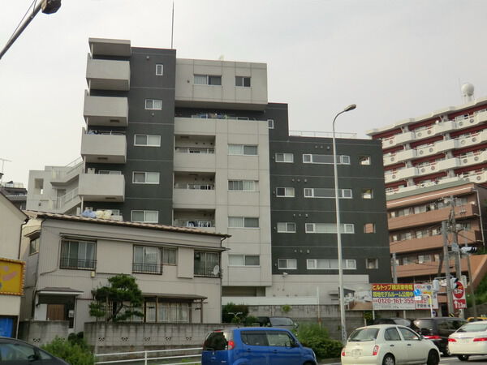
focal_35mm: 40
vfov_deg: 36.0
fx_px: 563
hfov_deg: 46.8
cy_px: 182
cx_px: 244
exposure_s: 1/640
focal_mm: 7.1
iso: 64
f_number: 3.8
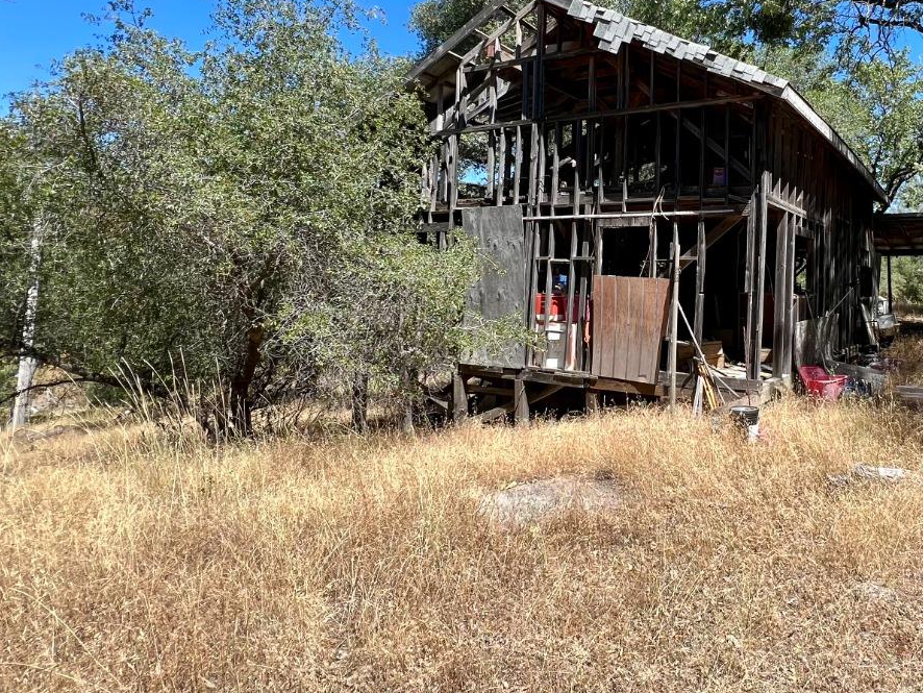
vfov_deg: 59.9
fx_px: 587
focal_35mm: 22
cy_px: 238
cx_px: 671
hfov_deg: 72.1
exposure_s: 1/595
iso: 32
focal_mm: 1.57
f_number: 1.8
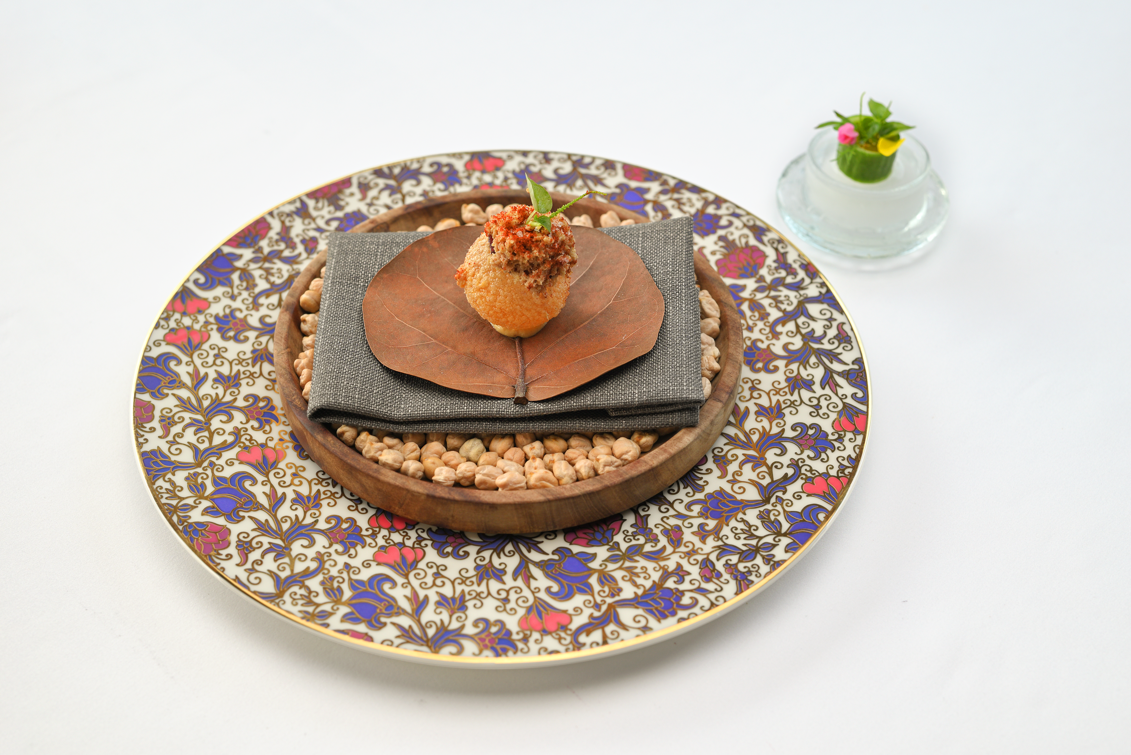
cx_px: 566
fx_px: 1728
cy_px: 378
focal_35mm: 55
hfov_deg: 36.2
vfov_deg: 24.6
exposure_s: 1/100
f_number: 5.6
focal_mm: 55
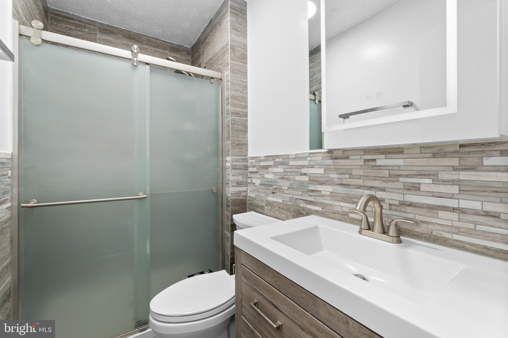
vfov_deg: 77.3
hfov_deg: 100.4
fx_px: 212
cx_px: 254
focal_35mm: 15
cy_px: 169
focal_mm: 10
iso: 100
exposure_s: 1
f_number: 9
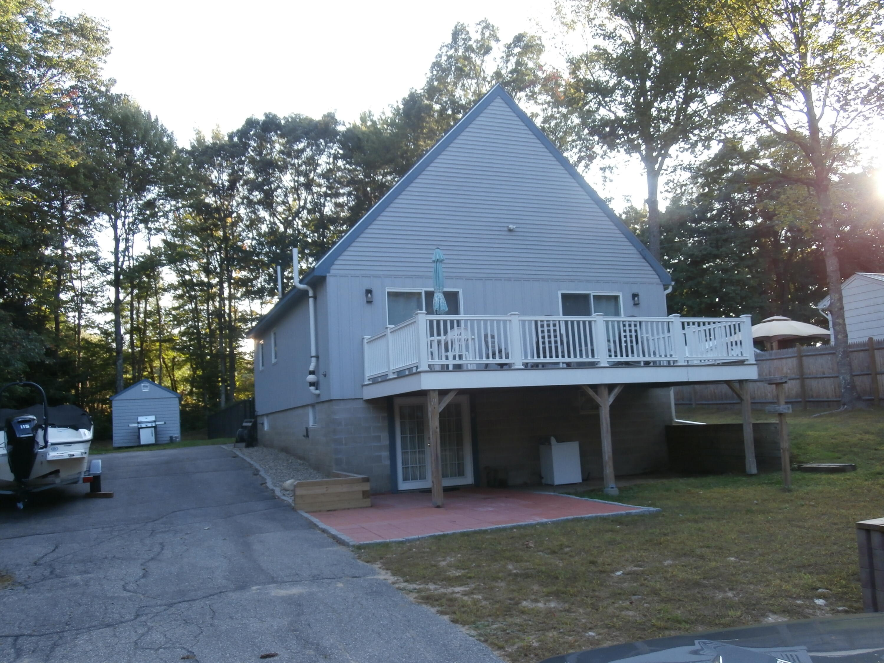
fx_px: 766
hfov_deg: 60.0
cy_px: 332
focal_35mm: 30
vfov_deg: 46.8
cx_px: 442
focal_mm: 5.36
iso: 100
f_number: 3.5
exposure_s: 1/80
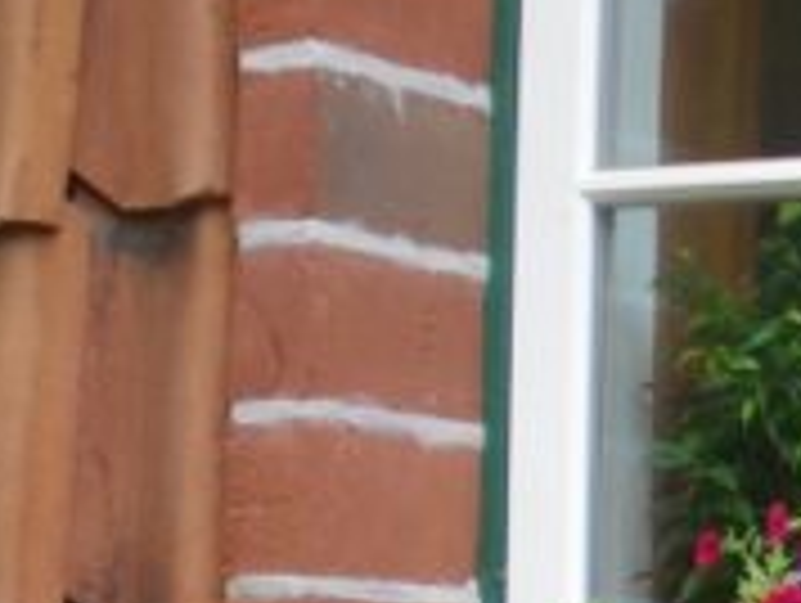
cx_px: 1264
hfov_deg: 12.0
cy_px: 922
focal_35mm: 155
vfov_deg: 9.3
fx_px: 3591
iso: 80
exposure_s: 1/60
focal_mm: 6.3
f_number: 3.5
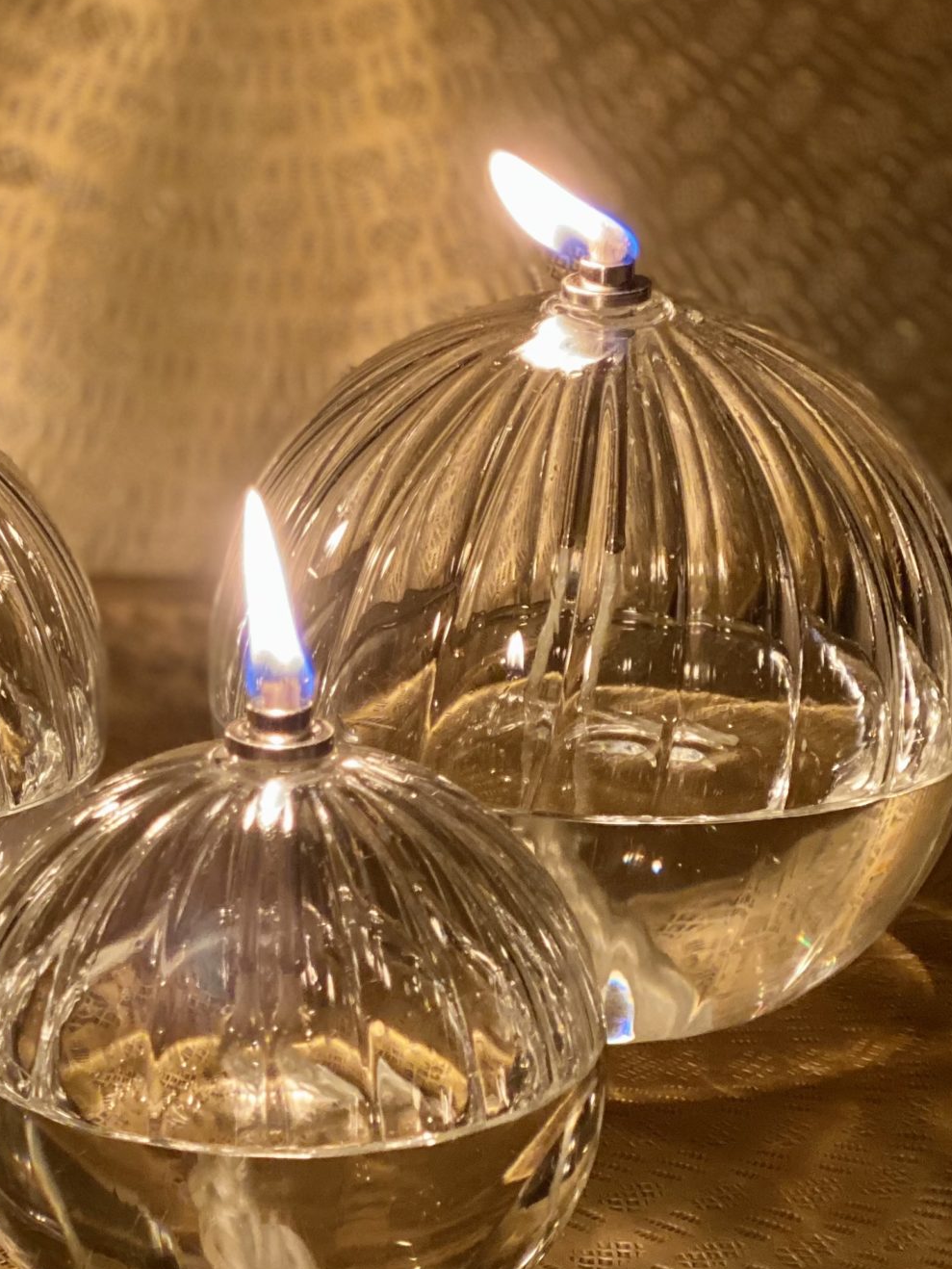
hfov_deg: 14.6
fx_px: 3702
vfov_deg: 19.4
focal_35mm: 101
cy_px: 788
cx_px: 250
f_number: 2
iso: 200
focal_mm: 6
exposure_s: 1/33
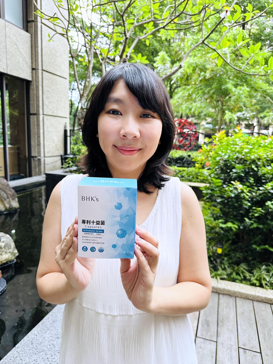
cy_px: 182
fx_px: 252
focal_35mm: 24
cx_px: 136
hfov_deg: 56.8
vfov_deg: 71.6
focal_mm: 6.86
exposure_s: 1/121
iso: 125
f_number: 1.78
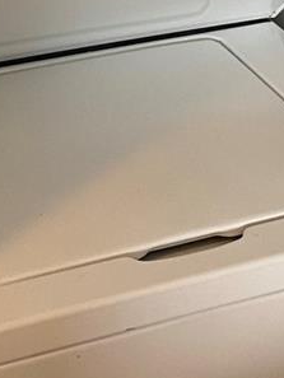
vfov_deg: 16.3
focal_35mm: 105
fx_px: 1148
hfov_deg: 14.1
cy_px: -265
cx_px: 108
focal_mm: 4.25
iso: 80
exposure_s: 1/60
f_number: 1.8
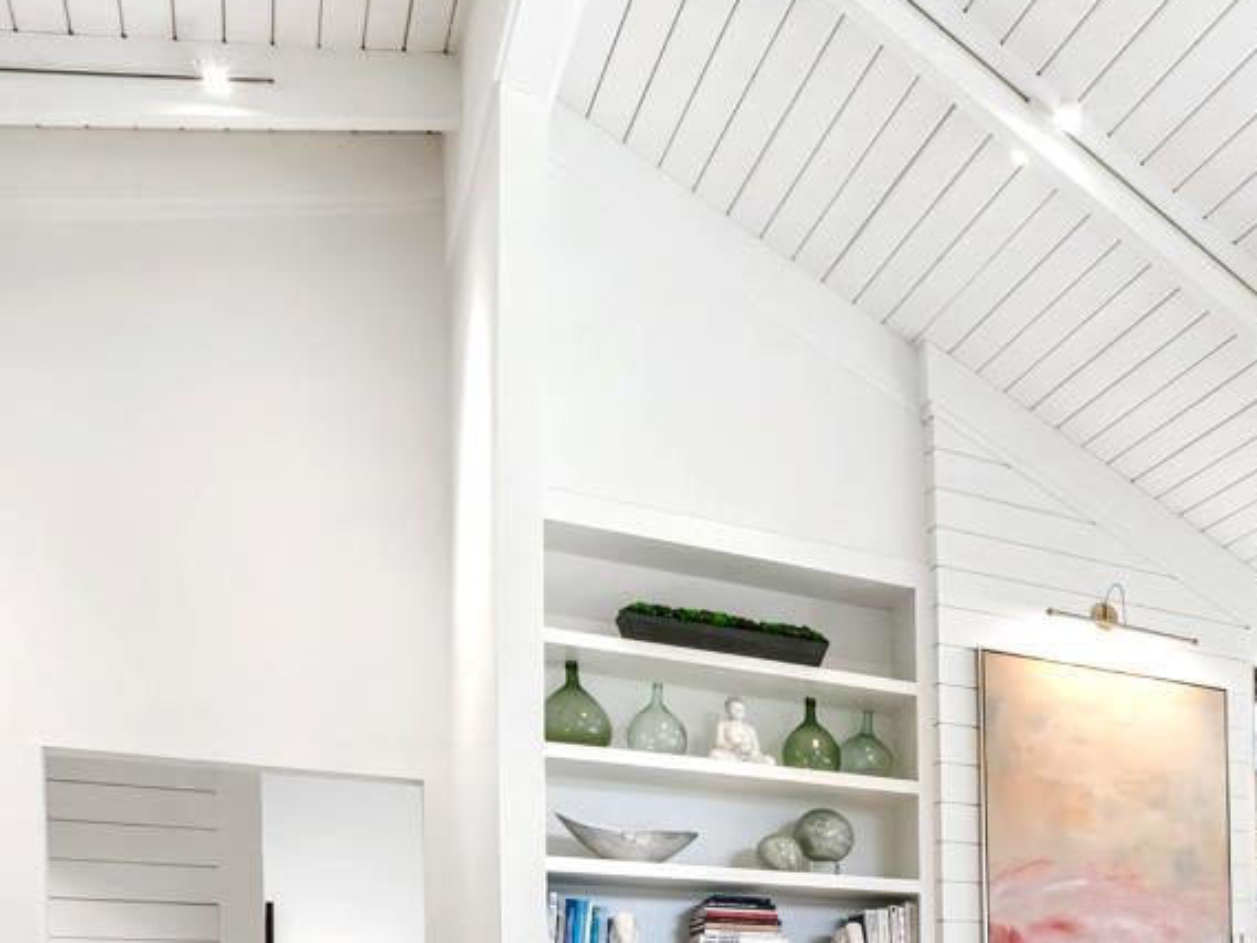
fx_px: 1380
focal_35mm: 38
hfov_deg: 35.6
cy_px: 1005
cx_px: 1586
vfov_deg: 33.5
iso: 125
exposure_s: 1
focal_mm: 10
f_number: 9
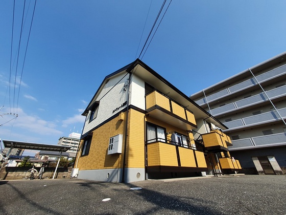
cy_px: 108
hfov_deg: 106.2
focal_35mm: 13
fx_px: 107
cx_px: 143
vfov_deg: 89.9
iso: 50
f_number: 2.2
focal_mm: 1.8
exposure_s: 1/1092
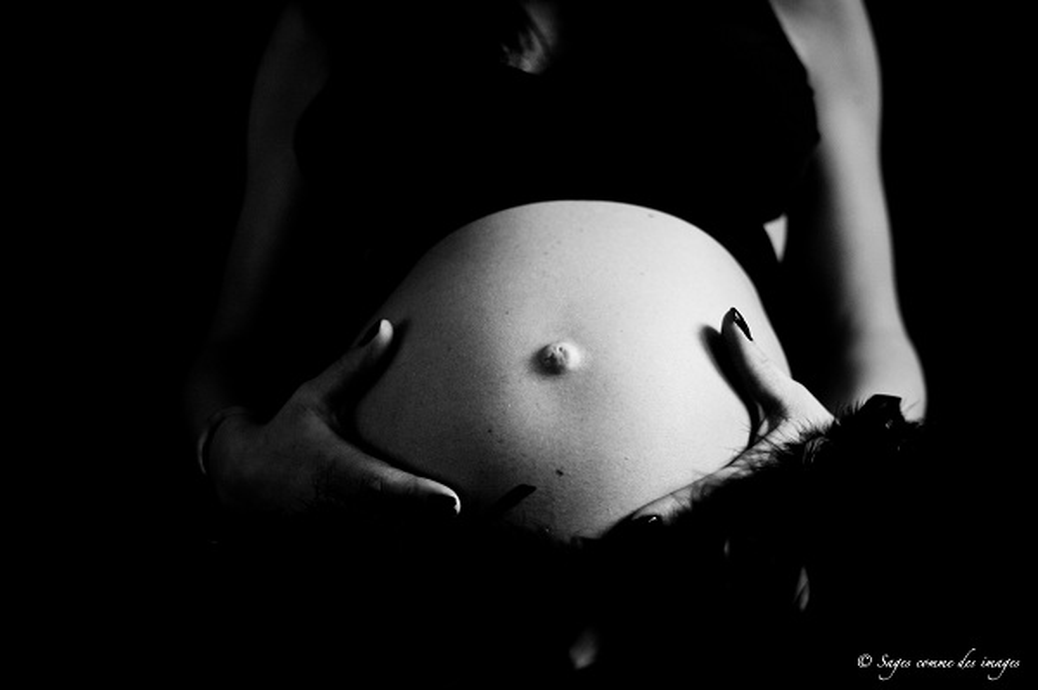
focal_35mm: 50
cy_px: 345
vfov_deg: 26.9
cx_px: 519
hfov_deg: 39.6
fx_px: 1440
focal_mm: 50
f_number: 2.2
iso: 1000
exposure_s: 1/80
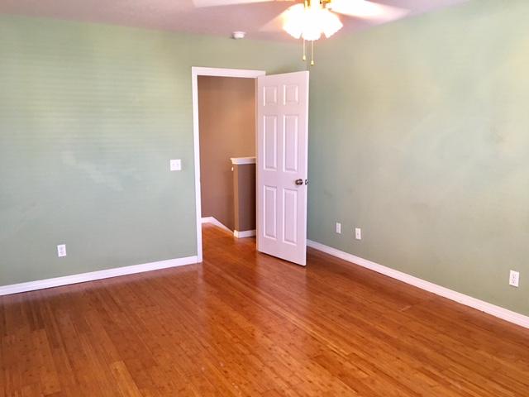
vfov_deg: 48.2
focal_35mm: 29
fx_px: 443
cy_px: 198
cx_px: 264
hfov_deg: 61.7
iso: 80
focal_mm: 4.15
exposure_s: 1/15
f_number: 2.2
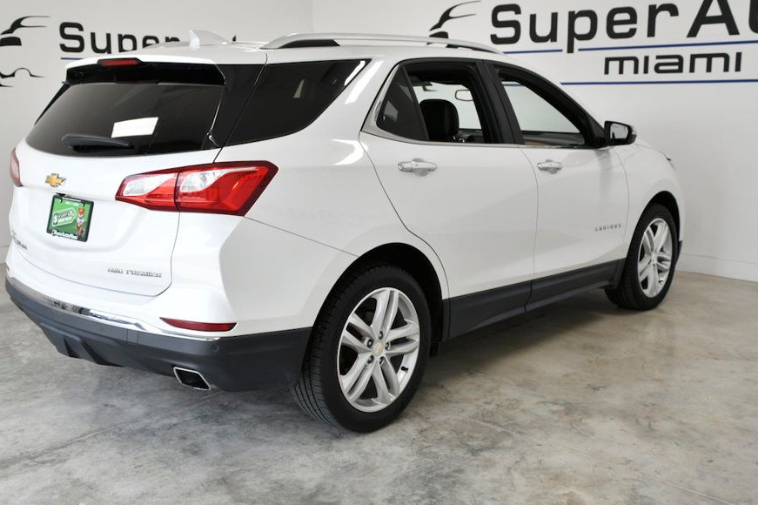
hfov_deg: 48.4
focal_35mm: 40
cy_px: 209
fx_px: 842
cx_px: 350
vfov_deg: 33.3
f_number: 4.5
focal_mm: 34
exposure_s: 1/500
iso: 500
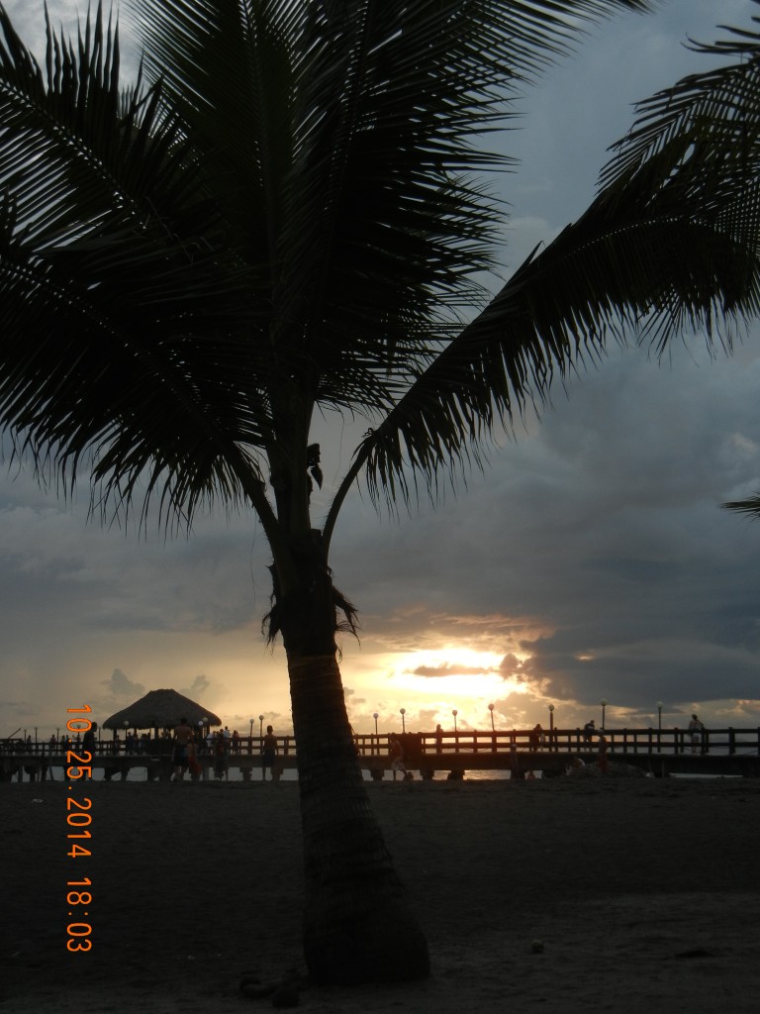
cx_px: 380
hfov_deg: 28.0
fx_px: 1522
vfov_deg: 36.8
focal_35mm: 52
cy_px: 507
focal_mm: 9.3
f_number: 3.9
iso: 160
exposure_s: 1/257
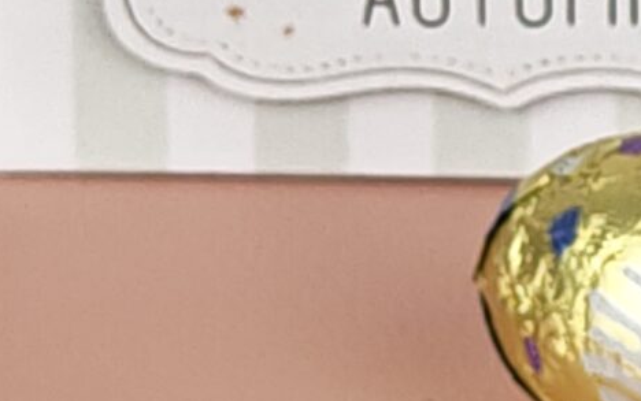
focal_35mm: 307
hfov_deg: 6.8
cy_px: -664
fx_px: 5366
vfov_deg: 4.2
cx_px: 386
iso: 50
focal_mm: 5.4
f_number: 1.6
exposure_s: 1/140
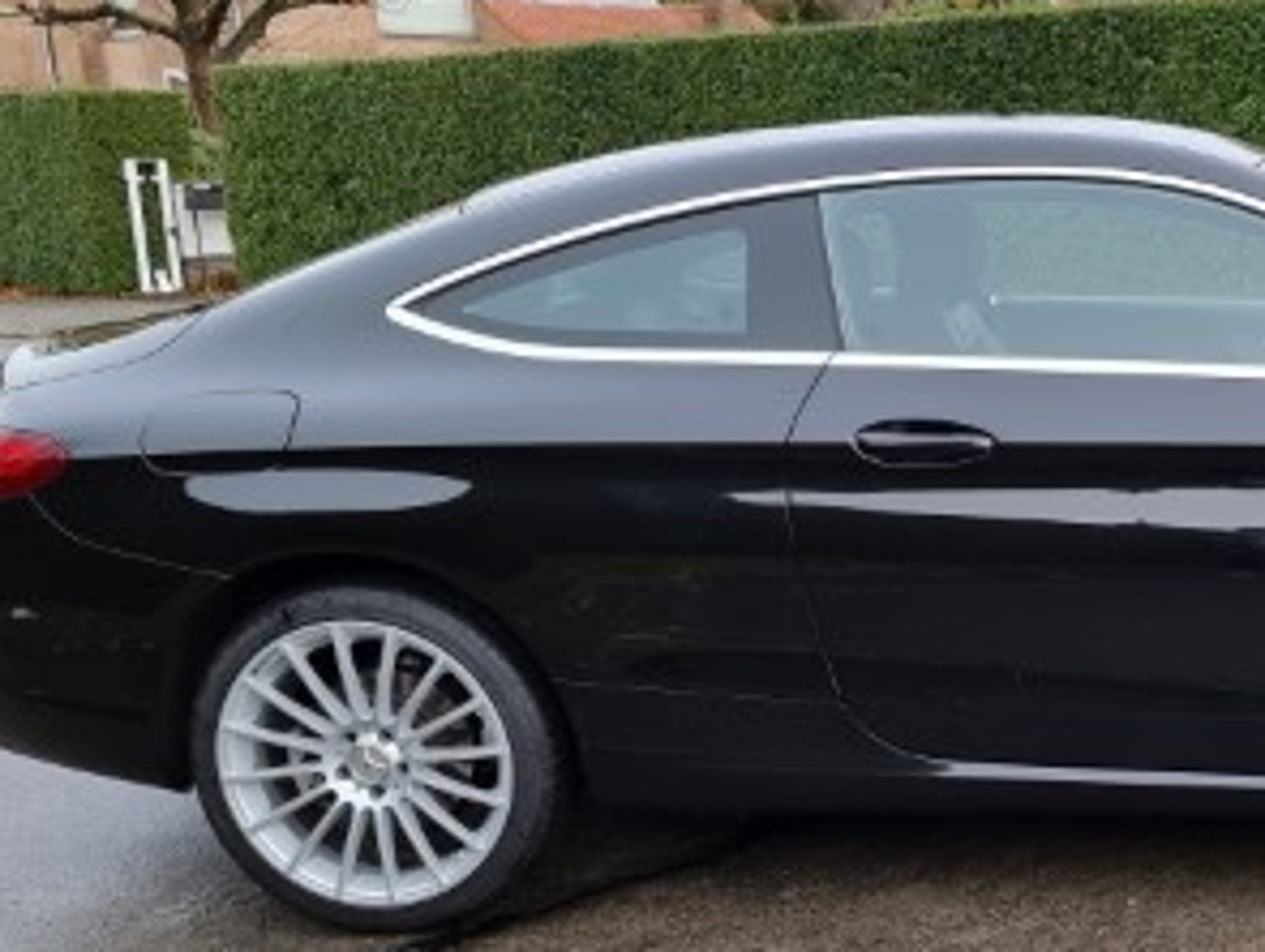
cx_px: 1149
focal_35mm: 52
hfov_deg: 34.6
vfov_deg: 27.9
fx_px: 1903
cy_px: 660
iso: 50
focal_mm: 6.7
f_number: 1.8
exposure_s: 1/100
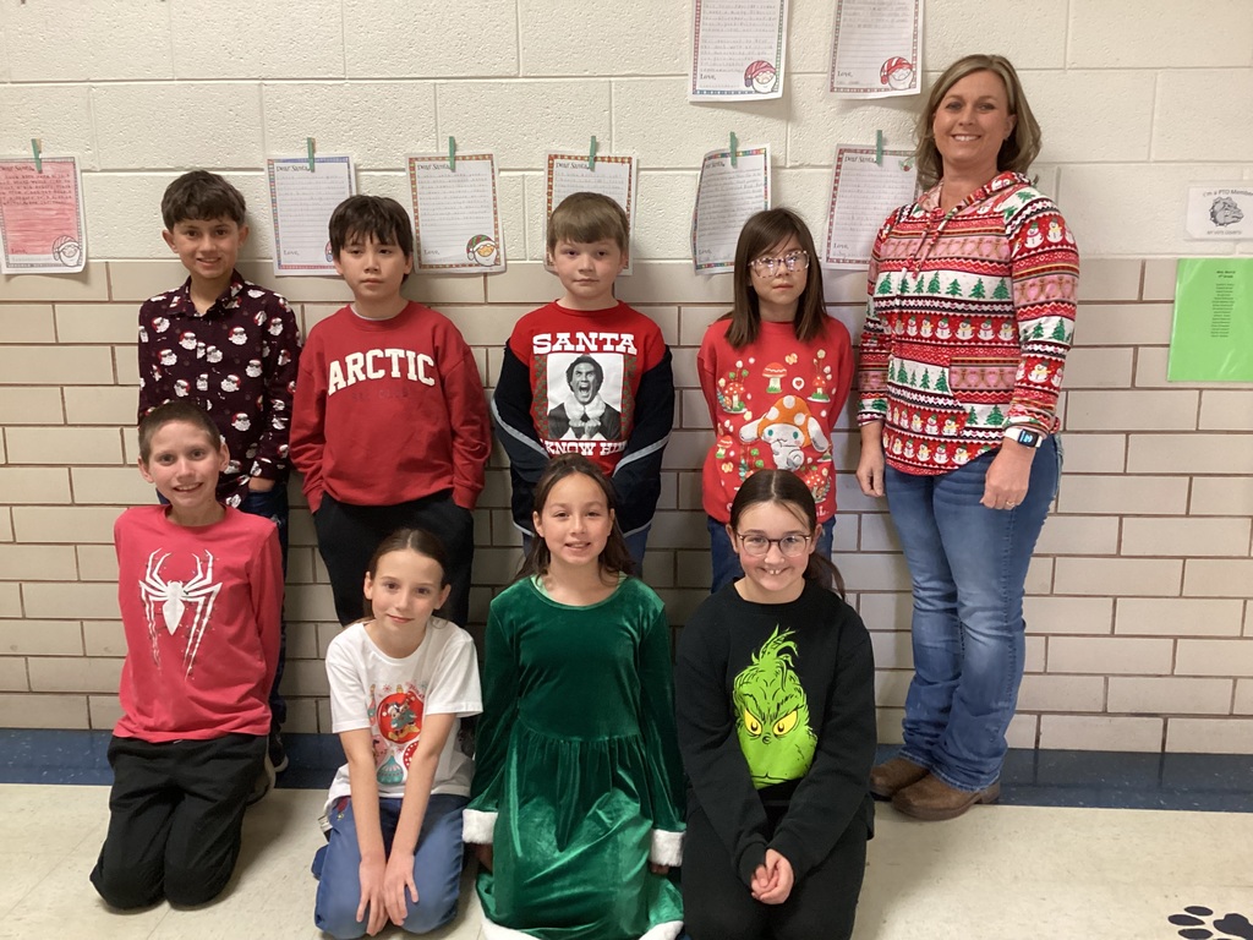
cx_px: 626
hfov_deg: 58.4
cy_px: 470
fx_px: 1122
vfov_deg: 45.4
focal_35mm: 31
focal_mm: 3.3
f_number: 2.4
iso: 320
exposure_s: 1/40
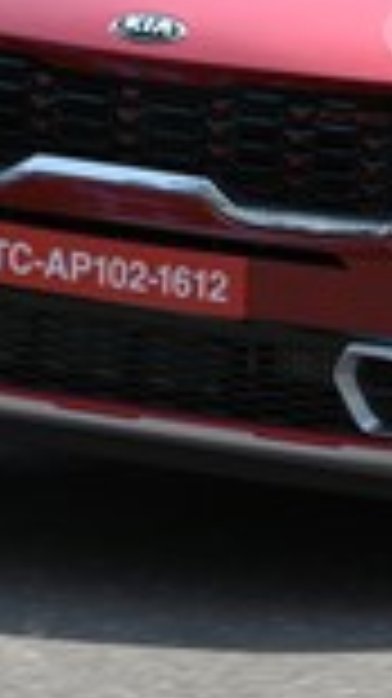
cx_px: 879
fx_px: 5960
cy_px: 97
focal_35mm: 322
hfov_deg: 3.7
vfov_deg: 6.7
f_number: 4.5
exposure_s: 1/250
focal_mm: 70
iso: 31
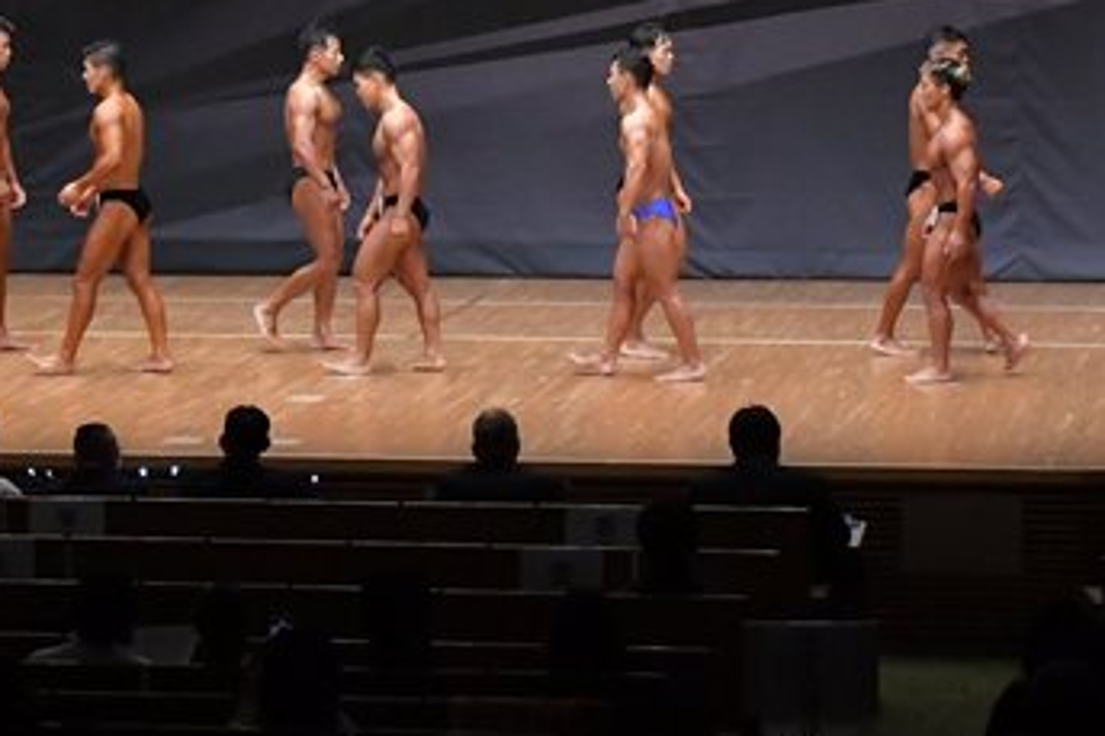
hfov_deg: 13.6
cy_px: 199
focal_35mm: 151
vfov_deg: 9.1
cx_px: 509
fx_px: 4632
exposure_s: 1/400
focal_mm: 45
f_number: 5.6
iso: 6400
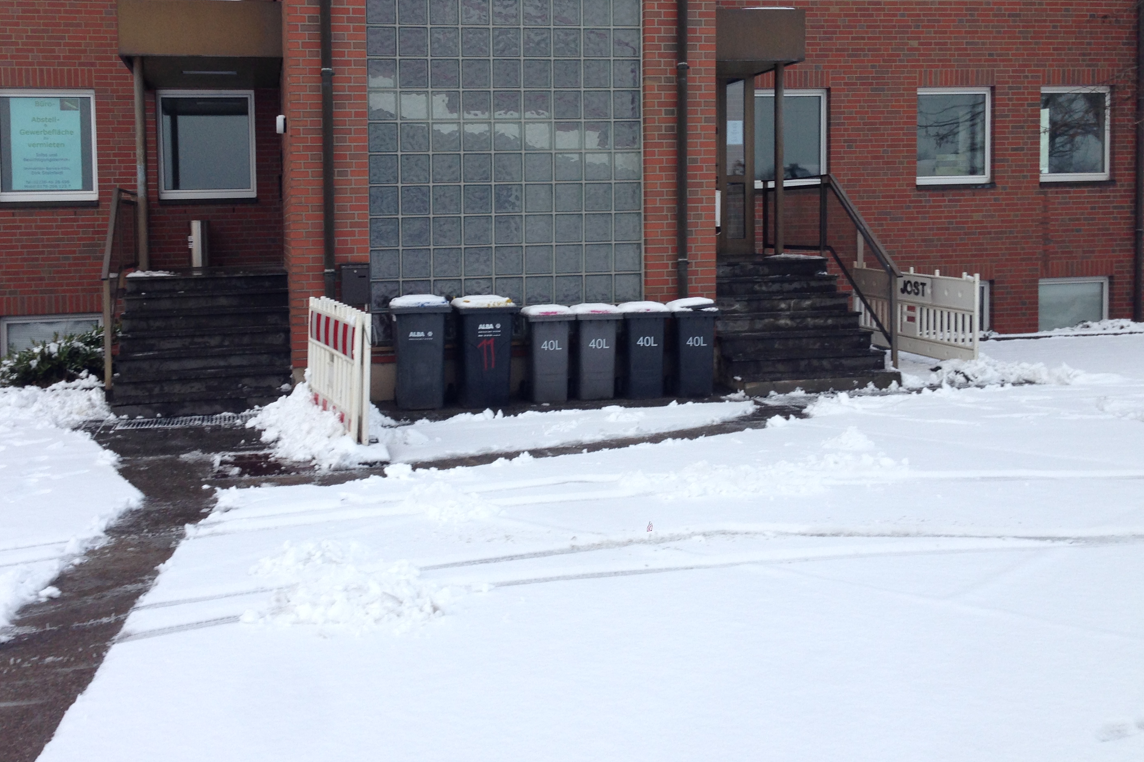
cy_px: 282
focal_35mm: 40
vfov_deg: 33.2
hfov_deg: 48.3
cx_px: 498
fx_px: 1271
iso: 50
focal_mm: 4.12
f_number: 2.4
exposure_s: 1/184
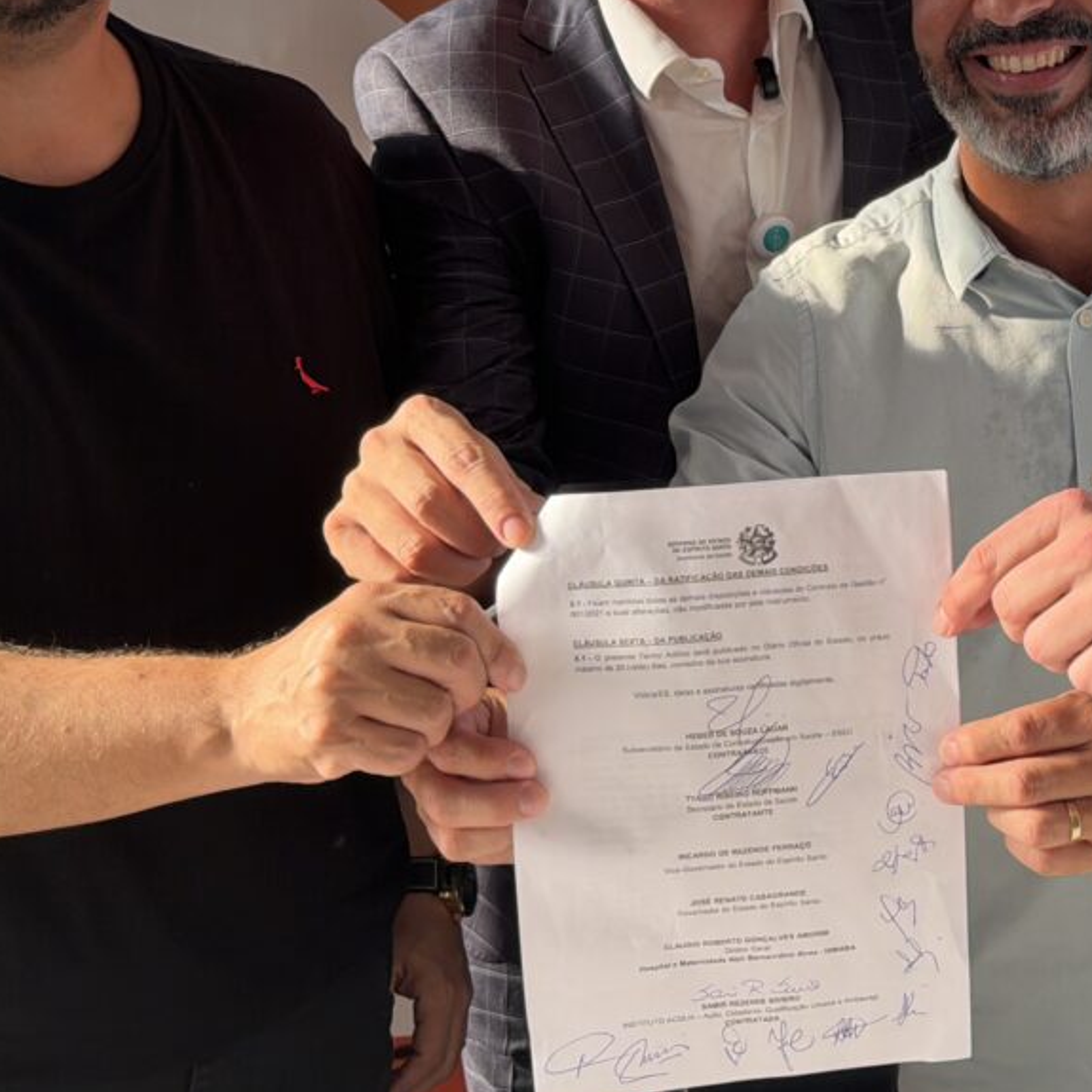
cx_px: 902
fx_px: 2106
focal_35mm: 59
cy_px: 370
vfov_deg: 28.9
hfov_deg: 28.3
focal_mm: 6.76
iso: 80
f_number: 1.78
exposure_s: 1/450
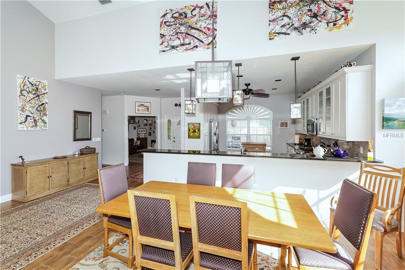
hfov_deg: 96.7
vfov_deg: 73.8
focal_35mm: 16
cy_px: 135
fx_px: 180
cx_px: 202
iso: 1000
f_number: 10
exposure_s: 1/250
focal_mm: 16
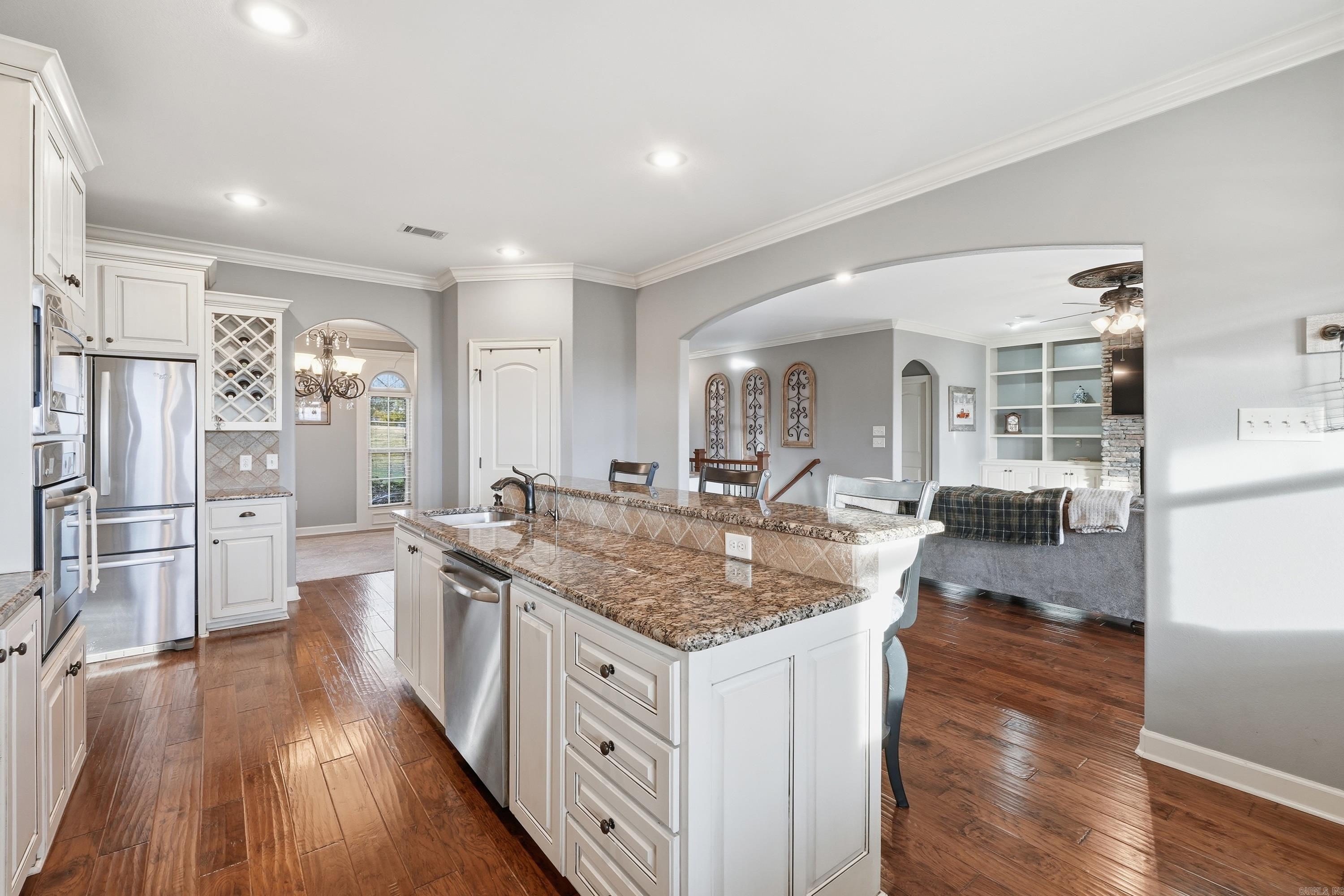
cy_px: 448
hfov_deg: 100.4
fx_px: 560
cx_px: 672
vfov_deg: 77.3
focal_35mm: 15
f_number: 9
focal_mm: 10
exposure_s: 1/25
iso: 250
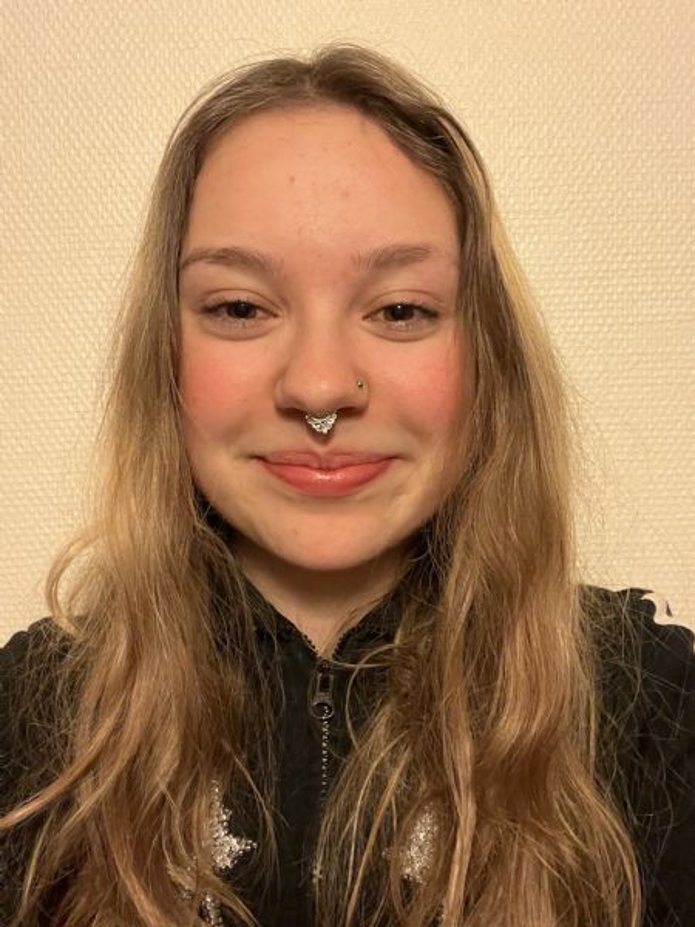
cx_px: 348
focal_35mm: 30
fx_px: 803
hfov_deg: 46.8
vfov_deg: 60.0
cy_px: 464
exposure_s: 1/33
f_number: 2.2
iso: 400
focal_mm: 2.71
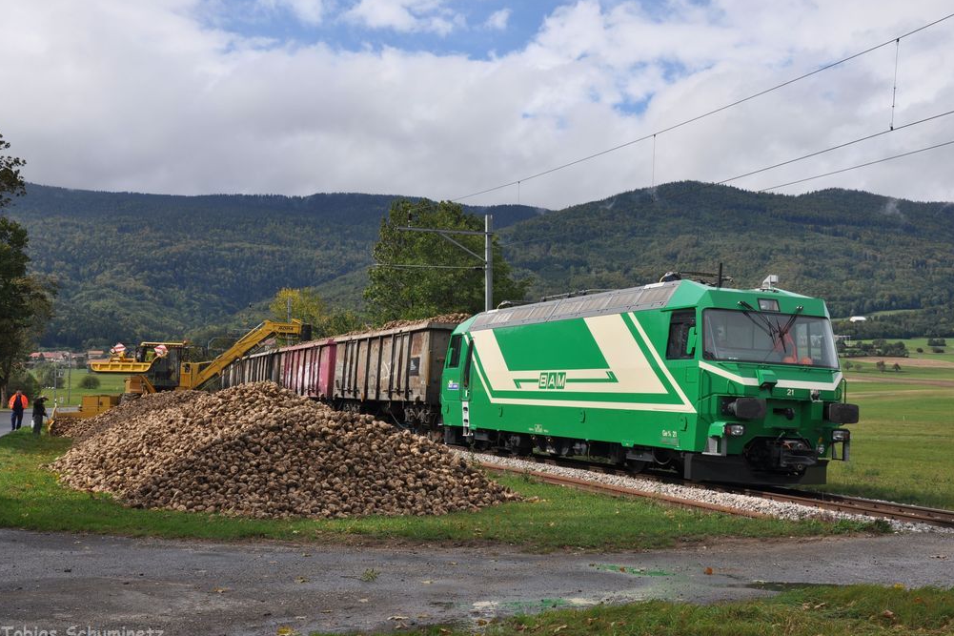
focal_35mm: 46
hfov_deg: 42.7
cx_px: 468
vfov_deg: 29.2
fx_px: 1219
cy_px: 320
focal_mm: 30
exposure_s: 1/500
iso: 200
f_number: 9
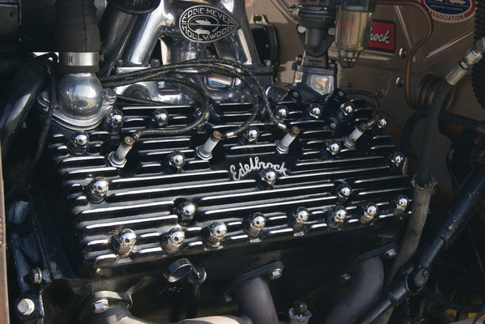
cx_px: 242
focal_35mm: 60
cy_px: 162
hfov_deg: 33.4
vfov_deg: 22.6
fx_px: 809
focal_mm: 40
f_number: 7.1
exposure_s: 1/125
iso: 100
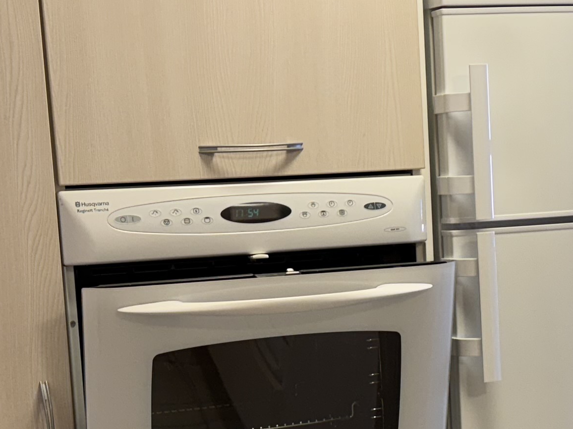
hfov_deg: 23.4
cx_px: 411
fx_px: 1374
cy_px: 345
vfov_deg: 17.6
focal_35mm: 83
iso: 125
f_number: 1.78
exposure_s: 1/100
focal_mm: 6.76
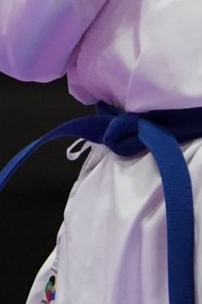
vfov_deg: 1.4
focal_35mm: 1457
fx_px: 12274
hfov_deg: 0.9
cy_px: -151
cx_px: 329
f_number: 2.8
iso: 3200
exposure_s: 1/1000
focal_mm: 200
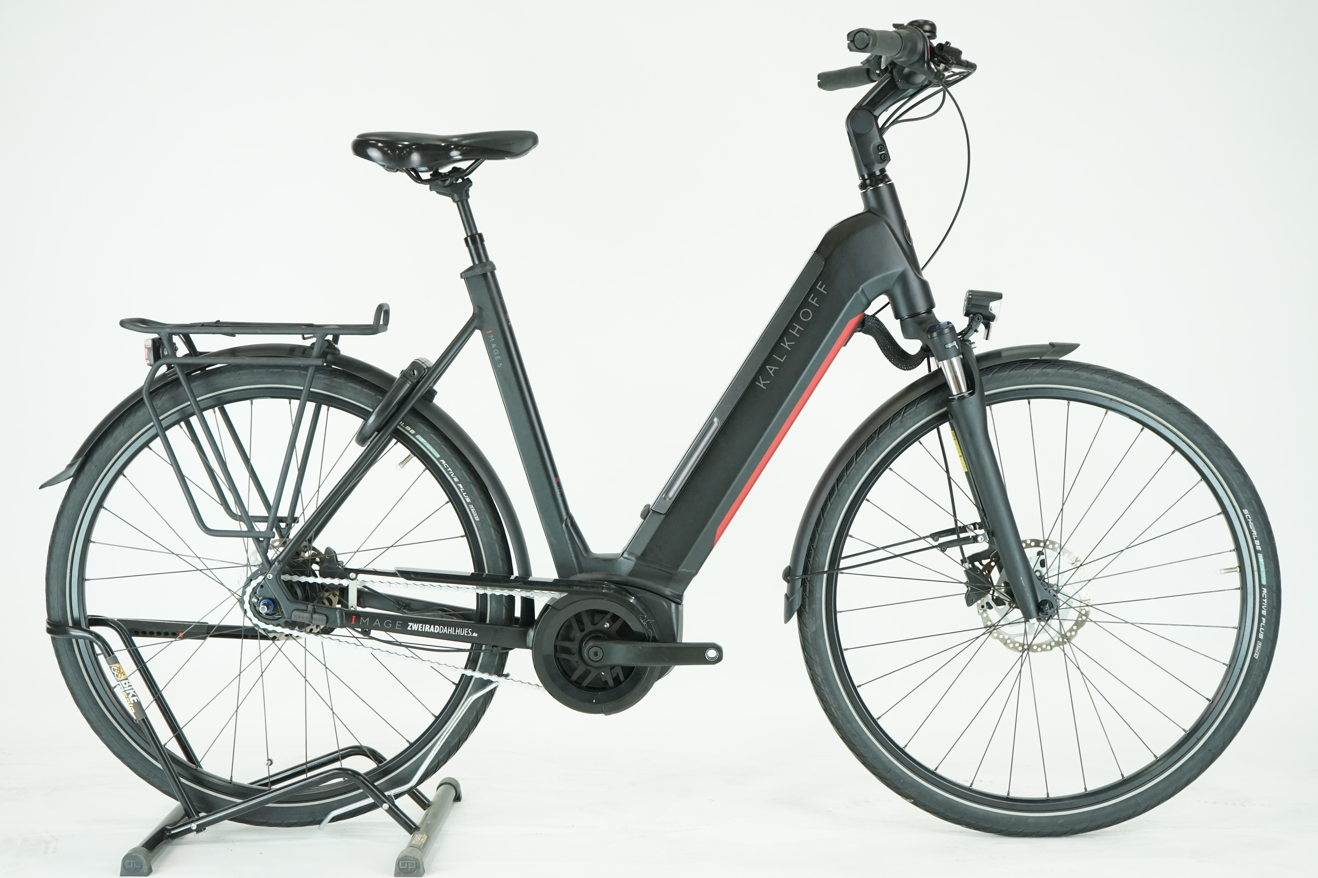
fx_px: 1977
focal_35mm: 54
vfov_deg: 25.1
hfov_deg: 36.9
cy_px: 439
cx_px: 659
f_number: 5
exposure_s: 1/200
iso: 1600
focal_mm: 54
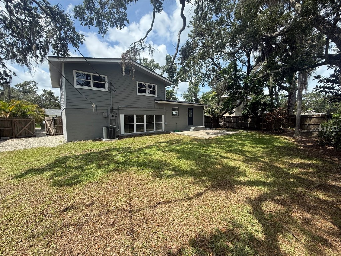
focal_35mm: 14
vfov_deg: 85.7
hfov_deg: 102.1
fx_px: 138
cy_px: 128
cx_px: 170
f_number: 2.2
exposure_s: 1/853
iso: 50
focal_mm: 2.22
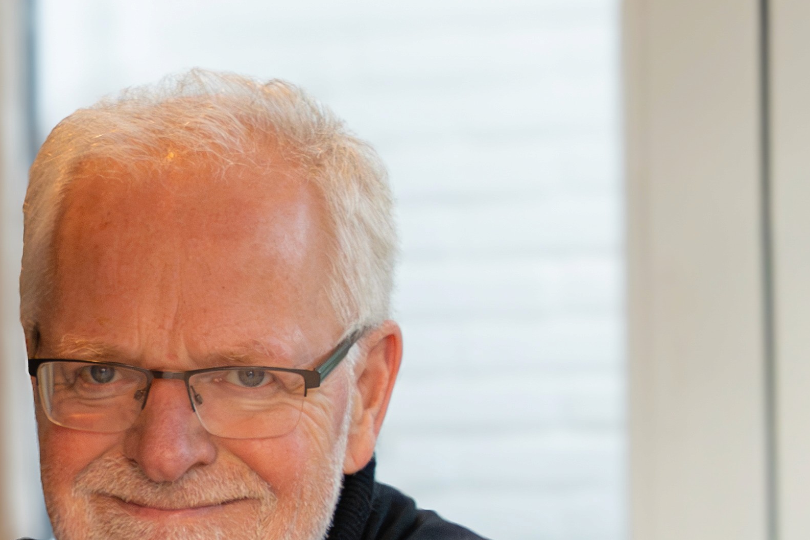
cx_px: -204
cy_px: 624
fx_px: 5467
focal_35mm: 243
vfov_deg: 5.6
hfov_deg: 8.4
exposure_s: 1/125
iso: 2500
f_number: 5.6
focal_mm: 55
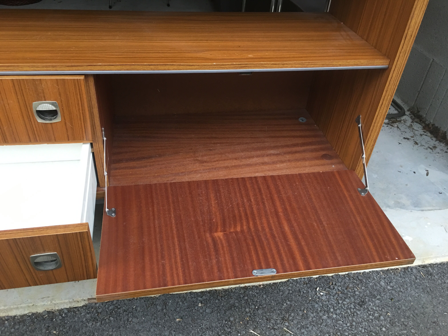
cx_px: 224
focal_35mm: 29
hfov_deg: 61.7
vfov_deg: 48.2
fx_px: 375
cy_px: 168
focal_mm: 4.15
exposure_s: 1/17
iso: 80
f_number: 2.2
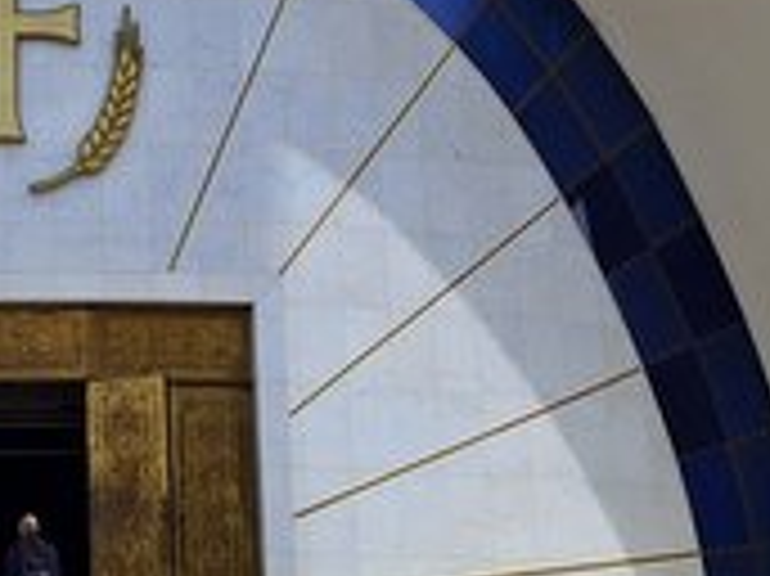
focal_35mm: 86
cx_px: 23
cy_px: 76
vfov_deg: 16.9
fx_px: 1912
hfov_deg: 22.0
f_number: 1.8
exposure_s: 1/3676
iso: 40
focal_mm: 5.54
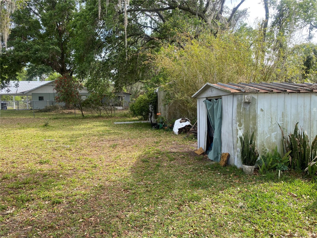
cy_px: 119
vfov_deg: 53.1
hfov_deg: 67.3
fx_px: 238
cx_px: 158
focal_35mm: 26
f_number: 1.8
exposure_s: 1/546
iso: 32
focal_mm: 4.25
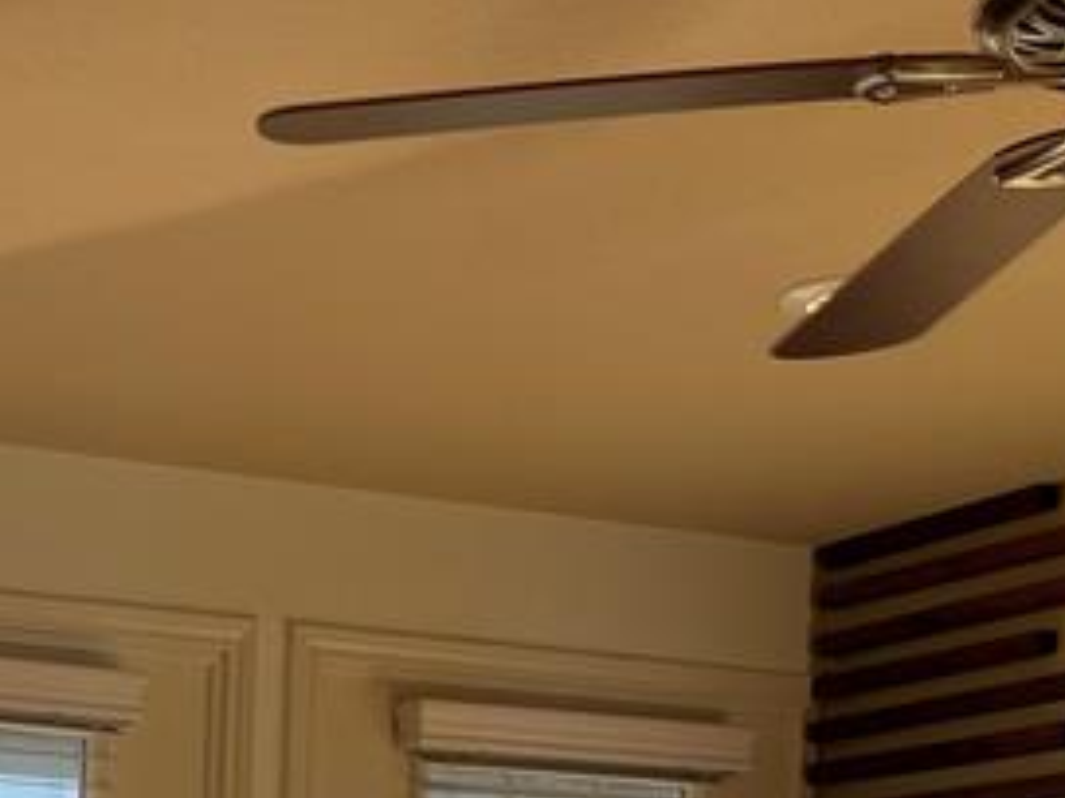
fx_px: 3015
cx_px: 55
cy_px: 1240
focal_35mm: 98
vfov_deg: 14.0
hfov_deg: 19.6
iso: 32
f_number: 1.6
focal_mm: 5.1
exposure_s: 1/1130
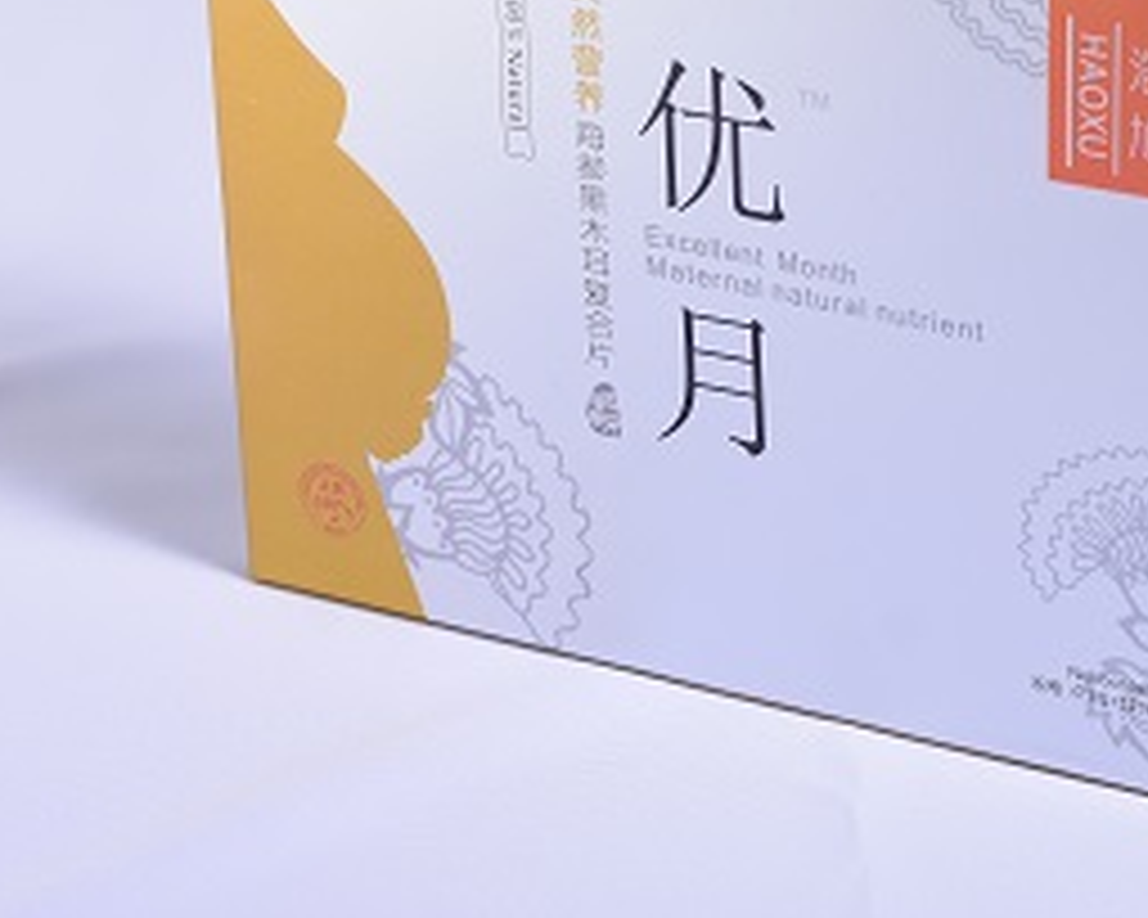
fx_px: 4689
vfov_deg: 11.2
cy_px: 308
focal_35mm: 138
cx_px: 734
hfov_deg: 13.9
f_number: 5.6
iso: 100
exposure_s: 1/200
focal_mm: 50
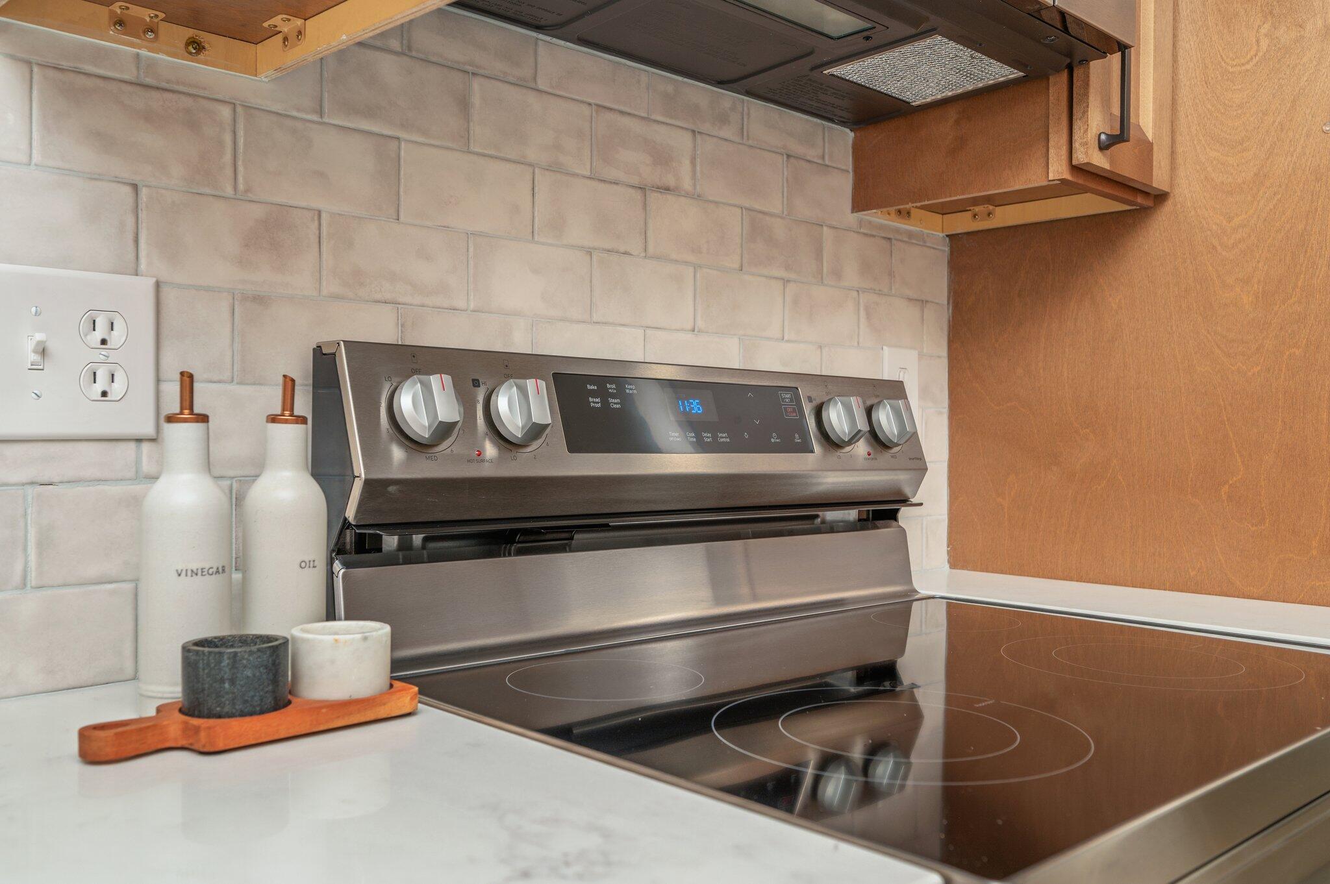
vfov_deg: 43.5
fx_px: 1107
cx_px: 665
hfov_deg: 62.0
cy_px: 442
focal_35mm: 30
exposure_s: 1/80
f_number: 6.3
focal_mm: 30
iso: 100
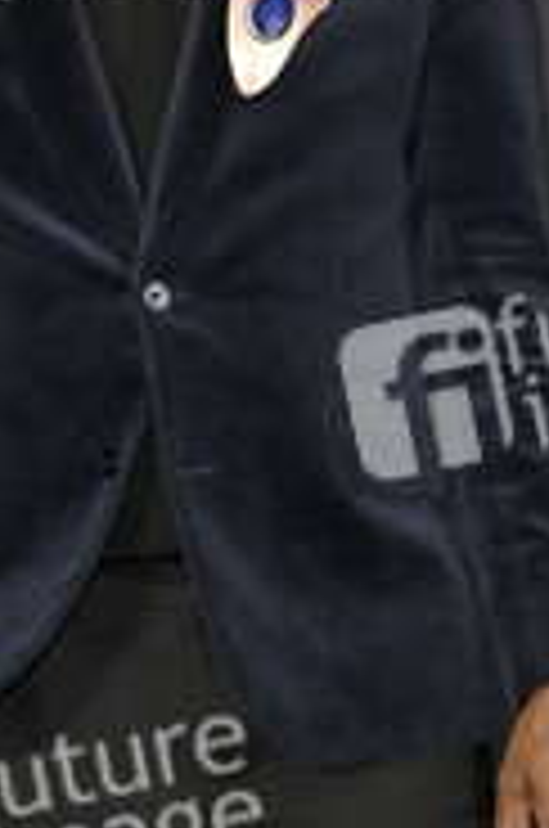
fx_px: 4799
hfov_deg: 6.5
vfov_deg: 9.8
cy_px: 148
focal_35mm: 209
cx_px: 162
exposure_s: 1/320
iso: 2000
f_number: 5.6
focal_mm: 96
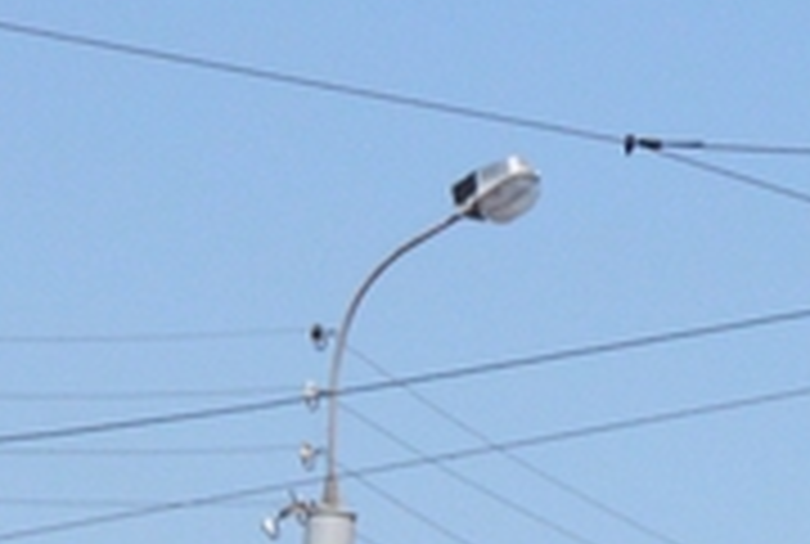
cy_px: 1371
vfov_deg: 3.2
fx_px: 9496
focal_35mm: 421
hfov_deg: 4.8
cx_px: 1292
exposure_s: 1/4000
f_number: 5
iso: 800
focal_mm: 42
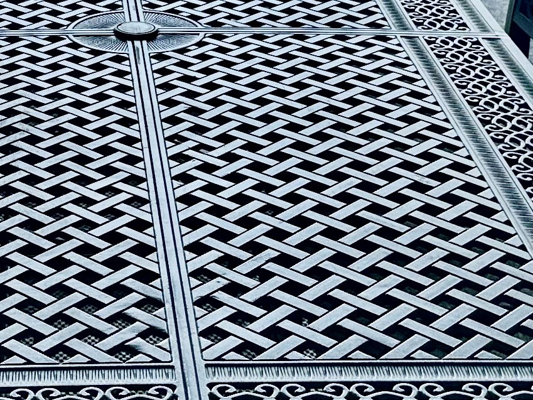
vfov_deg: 12.6
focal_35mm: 114
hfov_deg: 17.1
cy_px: -116
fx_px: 1756
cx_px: 91
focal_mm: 6.86
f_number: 1.78
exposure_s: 1/121
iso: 80
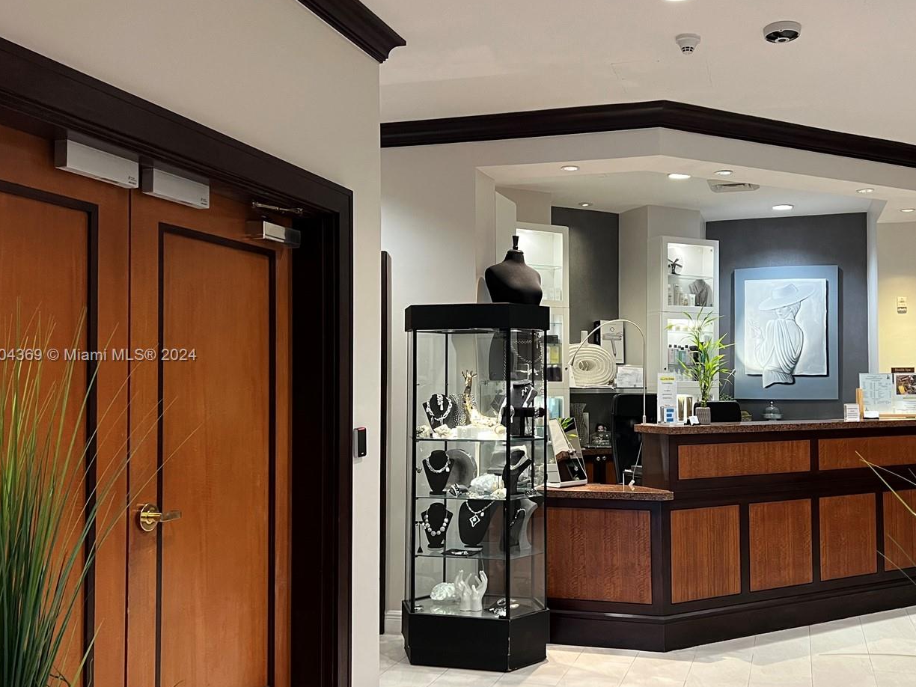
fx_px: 900
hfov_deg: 53.5
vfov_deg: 41.8
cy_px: 356
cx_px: 556
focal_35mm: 34
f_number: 1.5
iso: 250
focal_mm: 5.7
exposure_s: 1/60
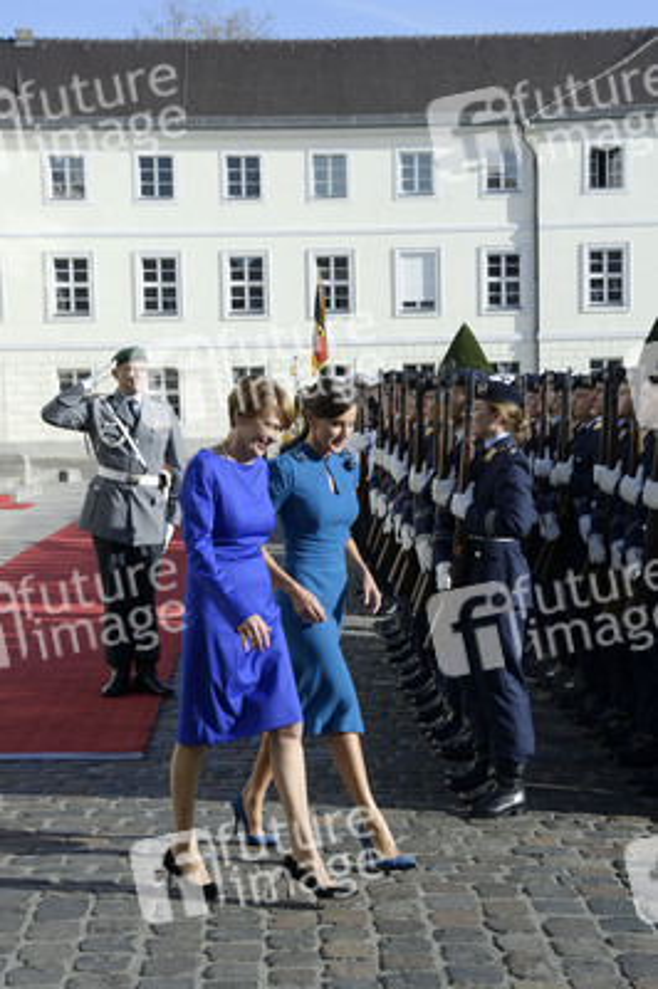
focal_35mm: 78
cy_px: 494
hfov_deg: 17.5
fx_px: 2142
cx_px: 329
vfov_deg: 26.0
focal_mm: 78
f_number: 18
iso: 640
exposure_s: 1/320
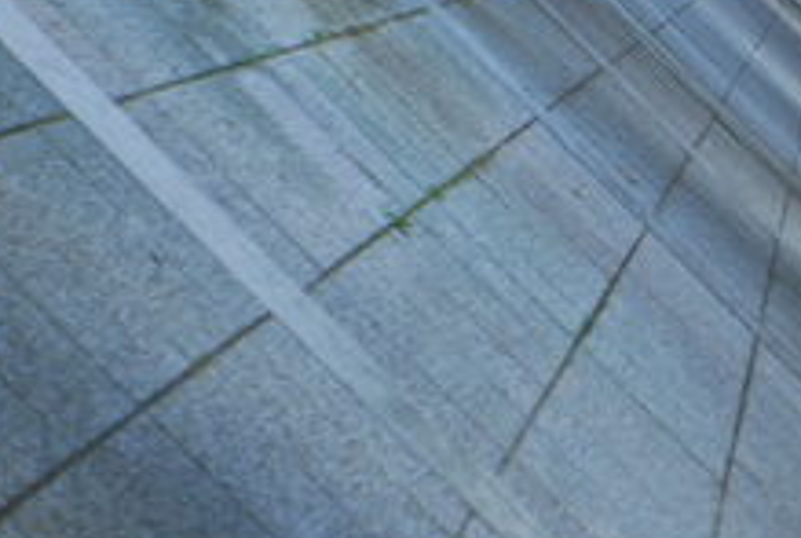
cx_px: 870
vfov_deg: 7.7
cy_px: -139
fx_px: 3932
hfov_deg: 11.5
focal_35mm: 176
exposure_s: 1/40
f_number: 3.5
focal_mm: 43
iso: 100
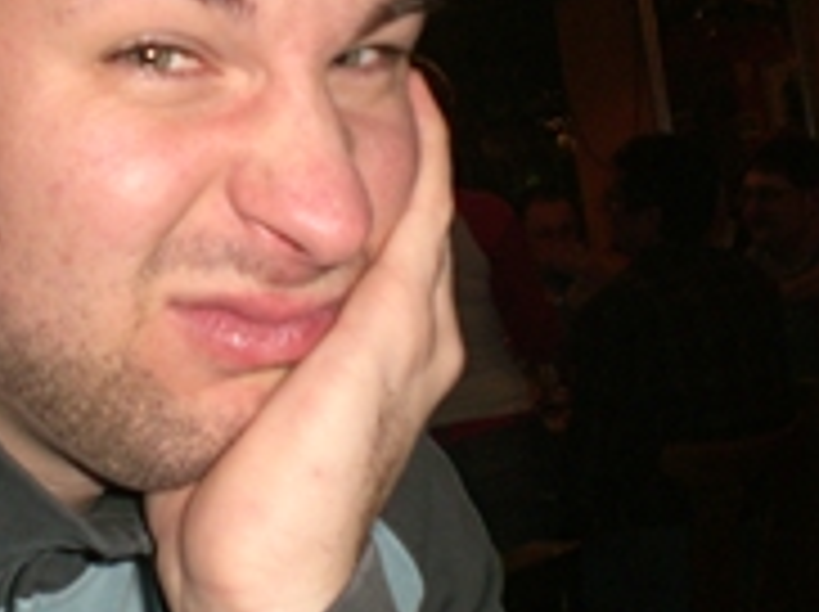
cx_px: 202
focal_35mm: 73
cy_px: 243
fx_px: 1725
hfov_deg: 26.4
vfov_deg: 20.1
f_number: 3.1
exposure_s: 1/60
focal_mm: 6.3
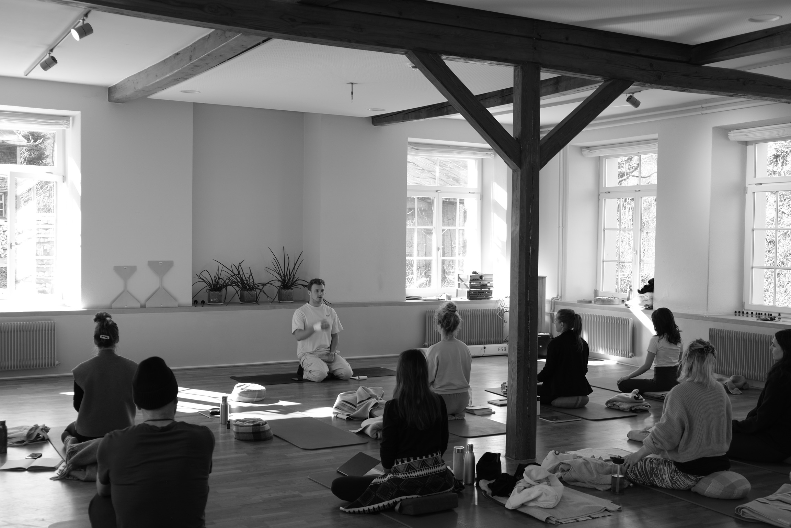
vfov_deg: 35.1
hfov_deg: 50.7
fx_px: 835
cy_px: 264
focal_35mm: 38
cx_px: 396
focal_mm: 25.4
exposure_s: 1/58
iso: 160
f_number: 3.2
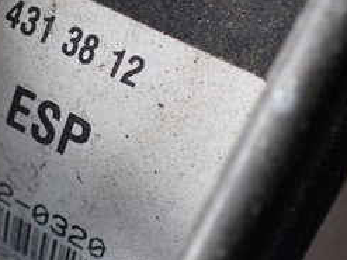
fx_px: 731
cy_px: 100
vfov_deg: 20.1
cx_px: 65
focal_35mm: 73
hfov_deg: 26.2
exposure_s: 1/125
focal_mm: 5.4
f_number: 2.3
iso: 320
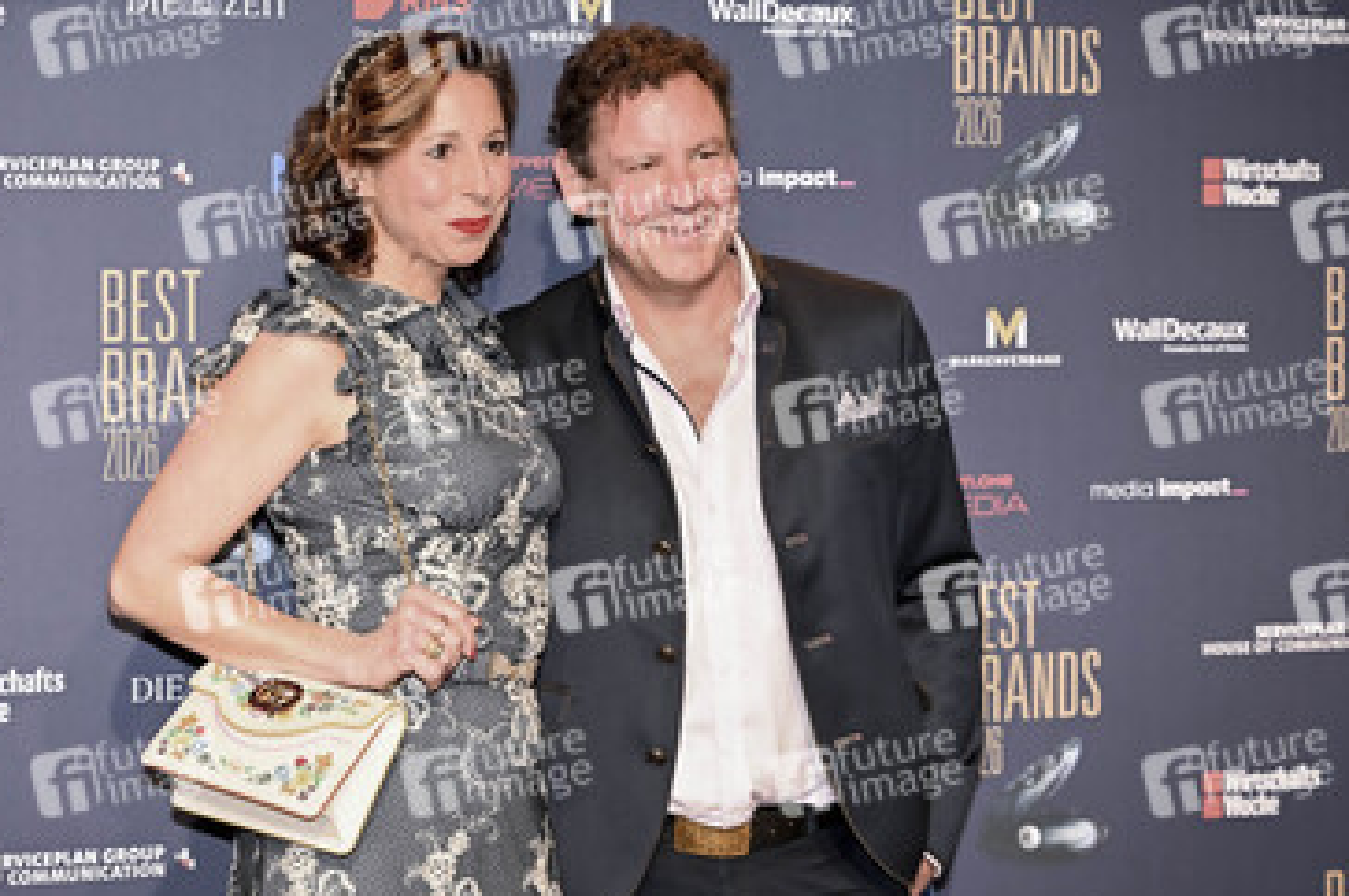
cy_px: 496
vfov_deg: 17.5
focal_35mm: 78
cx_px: 547
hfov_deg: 26.0
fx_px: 2920
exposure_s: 1/200
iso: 800
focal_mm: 63
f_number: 3.5
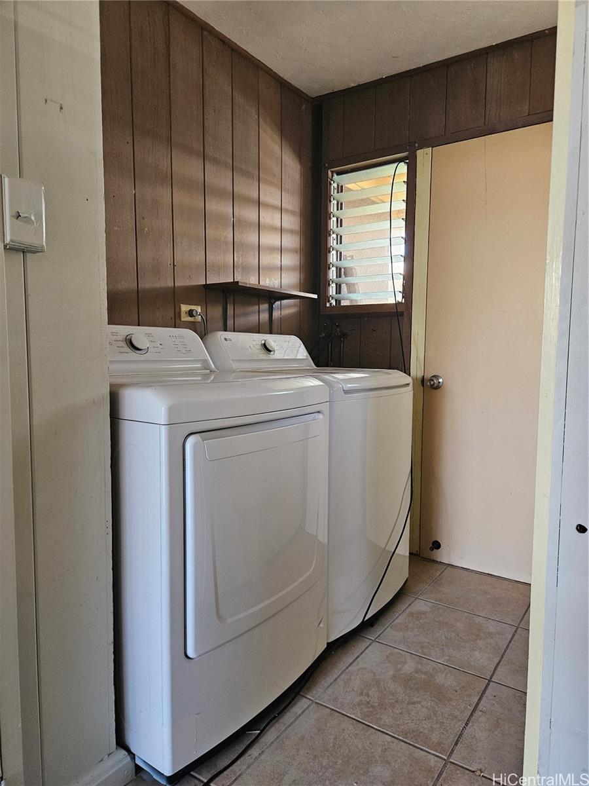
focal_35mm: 23
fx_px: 522
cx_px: 294
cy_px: 393
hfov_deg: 58.9
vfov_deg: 73.9
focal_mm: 5.4
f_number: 1.8
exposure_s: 1/120
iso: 640
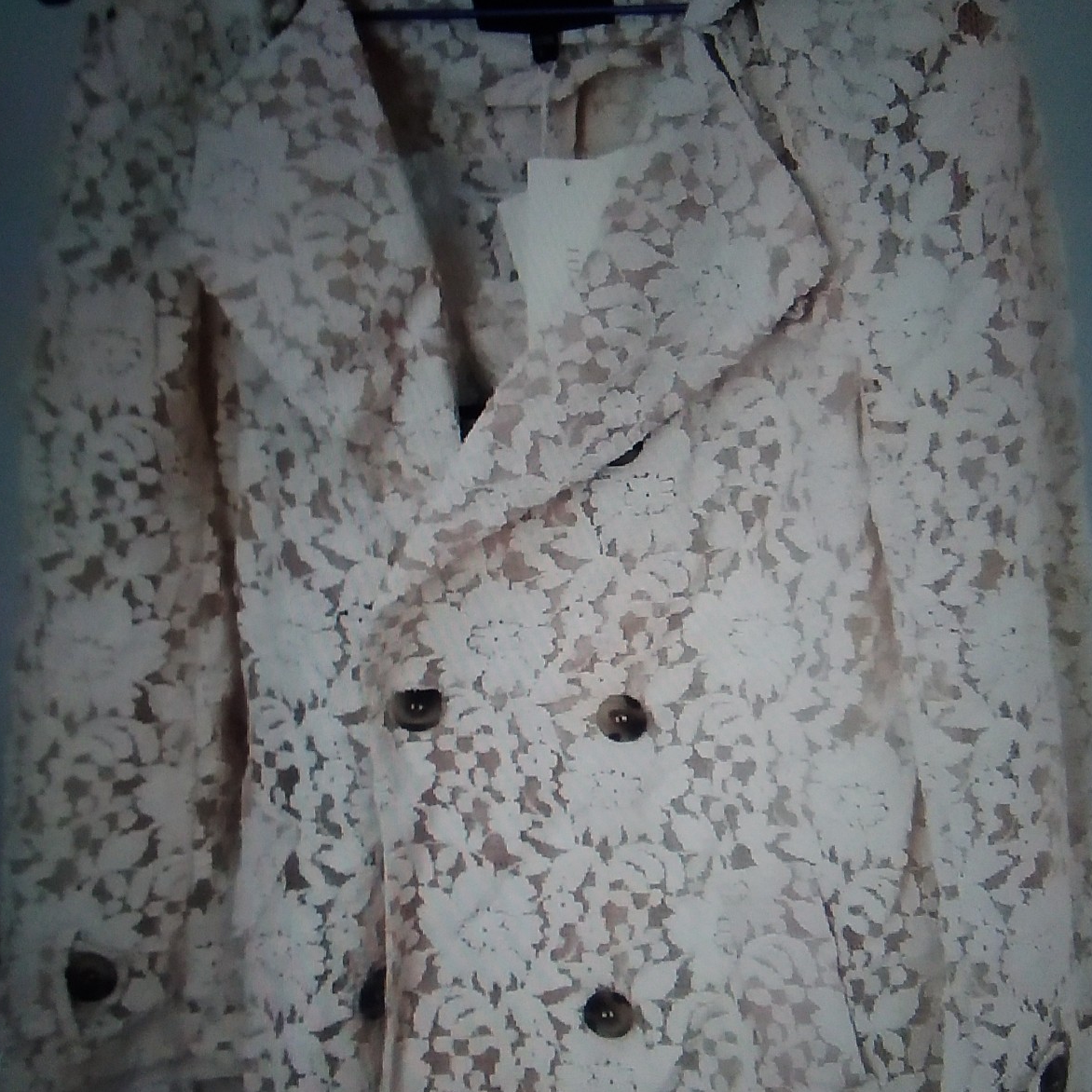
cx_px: 551
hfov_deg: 47.2
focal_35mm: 35
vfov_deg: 47.1
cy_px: 609
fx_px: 1249
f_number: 2.4
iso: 101
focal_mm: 2.39
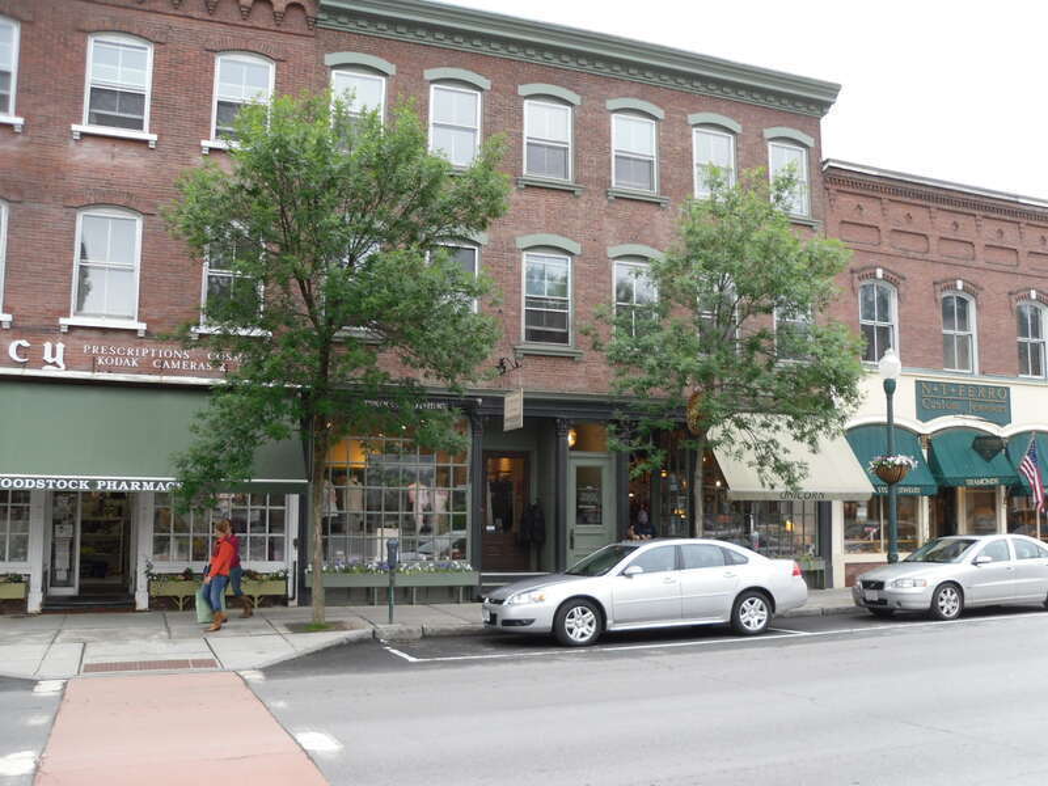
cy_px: 393
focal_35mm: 34
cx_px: 524
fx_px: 1029
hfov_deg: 54.0
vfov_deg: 41.8
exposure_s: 1/86
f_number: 2.8
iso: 100
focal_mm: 6
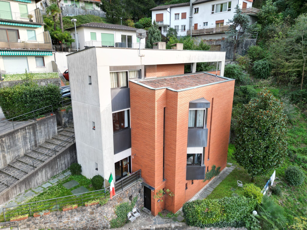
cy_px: 115
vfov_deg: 56.8
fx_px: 213
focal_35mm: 24
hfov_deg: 71.6
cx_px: 154
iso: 110
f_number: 1.7
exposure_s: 1/500
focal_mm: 6.72
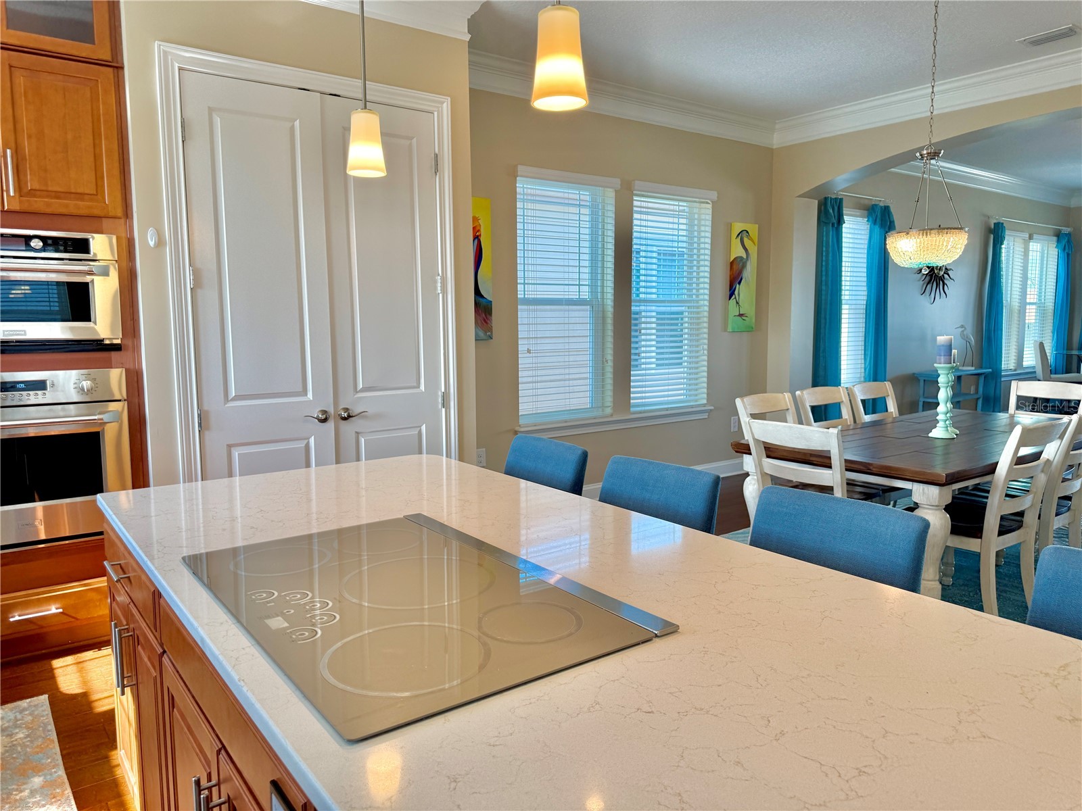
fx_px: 750
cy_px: 406
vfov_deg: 56.8
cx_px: 541
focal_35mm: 24
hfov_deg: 71.6
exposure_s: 1/172
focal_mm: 6.76
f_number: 1.78
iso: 64
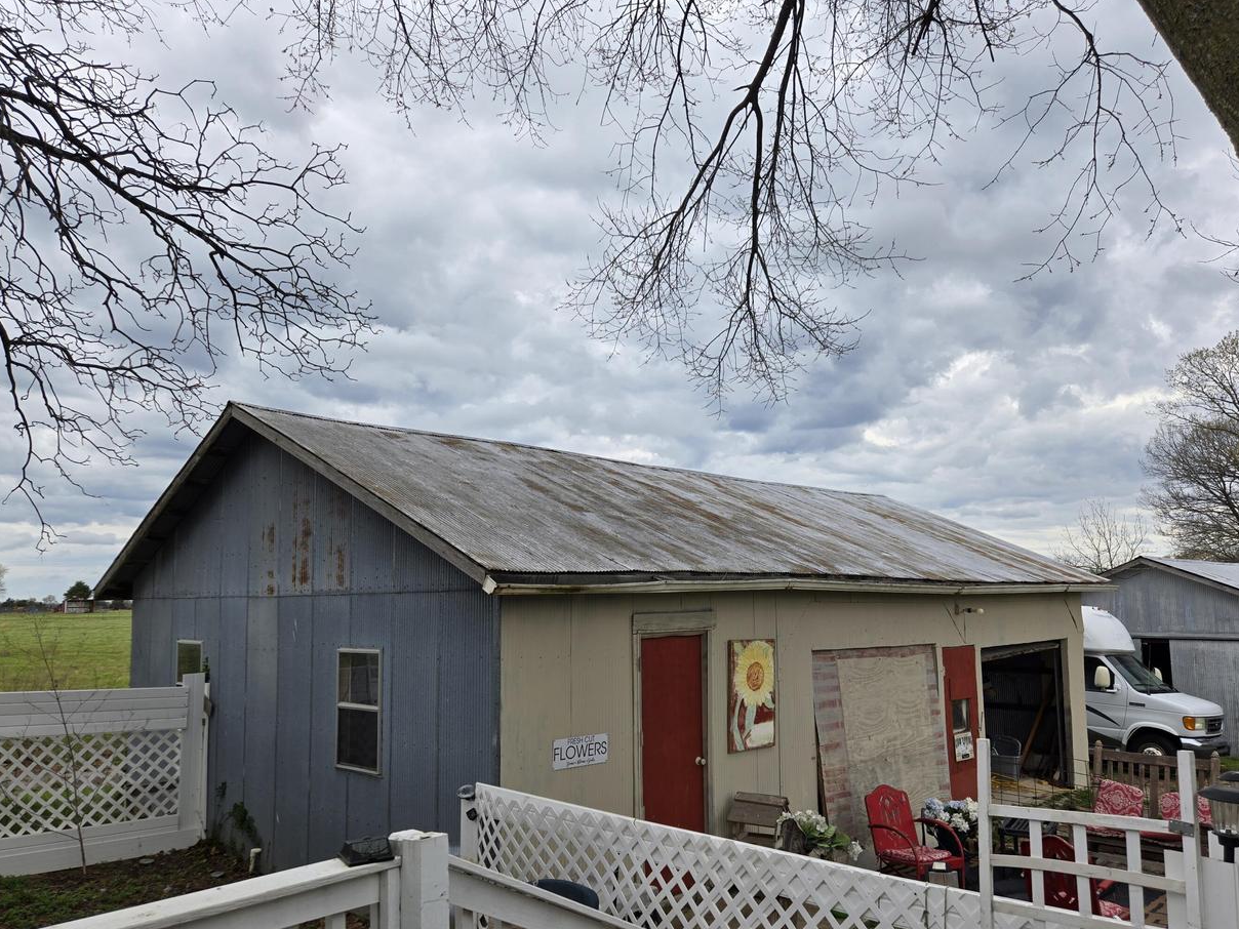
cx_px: 664
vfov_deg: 52.9
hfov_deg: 67.2
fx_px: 931
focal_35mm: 26
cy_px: 519
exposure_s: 1/1067
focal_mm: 5.4
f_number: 1.8
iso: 25
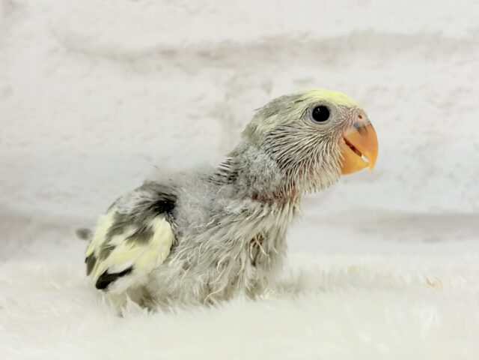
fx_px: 720
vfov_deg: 28.0
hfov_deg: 36.8
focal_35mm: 52
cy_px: 180
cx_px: 240
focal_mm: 5.96
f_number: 1.6
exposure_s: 1/100
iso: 80
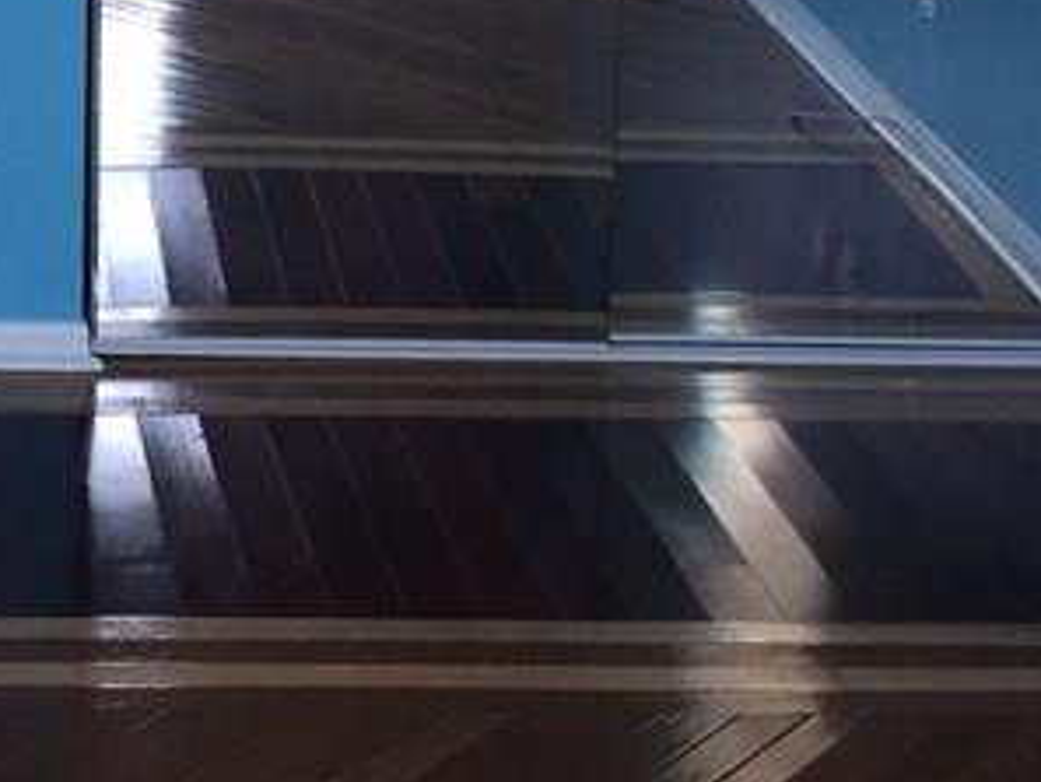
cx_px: -133
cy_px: -277
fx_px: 3008
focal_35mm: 100
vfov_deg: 14.1
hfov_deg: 18.8
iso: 32
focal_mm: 4.15
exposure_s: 1/35
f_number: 2.2
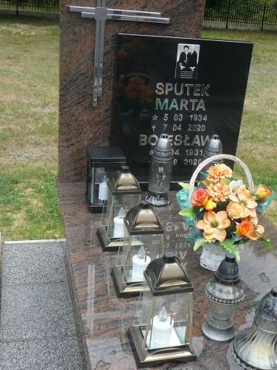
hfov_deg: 31.4
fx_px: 491
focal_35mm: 46
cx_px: 172
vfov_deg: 41.1
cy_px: 212
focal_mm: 5.2
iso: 80
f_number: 2.8
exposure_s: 1/500
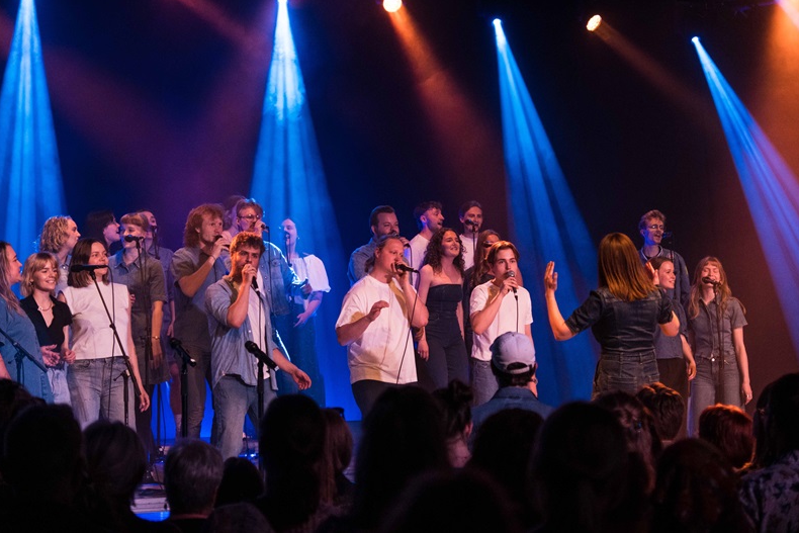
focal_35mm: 84
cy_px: 265
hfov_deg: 24.2
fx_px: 1865
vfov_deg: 16.3
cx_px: 401
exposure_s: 1/250
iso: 2000
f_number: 2.8
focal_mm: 55
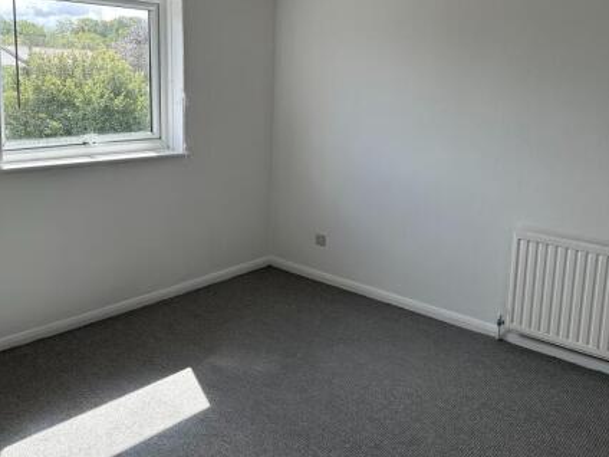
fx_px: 581
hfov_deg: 55.3
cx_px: 279
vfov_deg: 42.6
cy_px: 173
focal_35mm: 33
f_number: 1.78
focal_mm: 6.86
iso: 80
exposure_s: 1/704
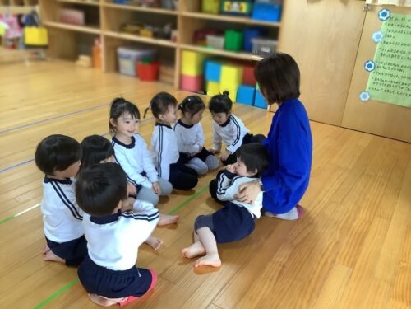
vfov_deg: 45.4
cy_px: 154
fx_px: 368
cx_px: 206
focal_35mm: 31
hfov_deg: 58.4
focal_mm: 3.3
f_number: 2.4
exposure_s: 1/60
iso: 160
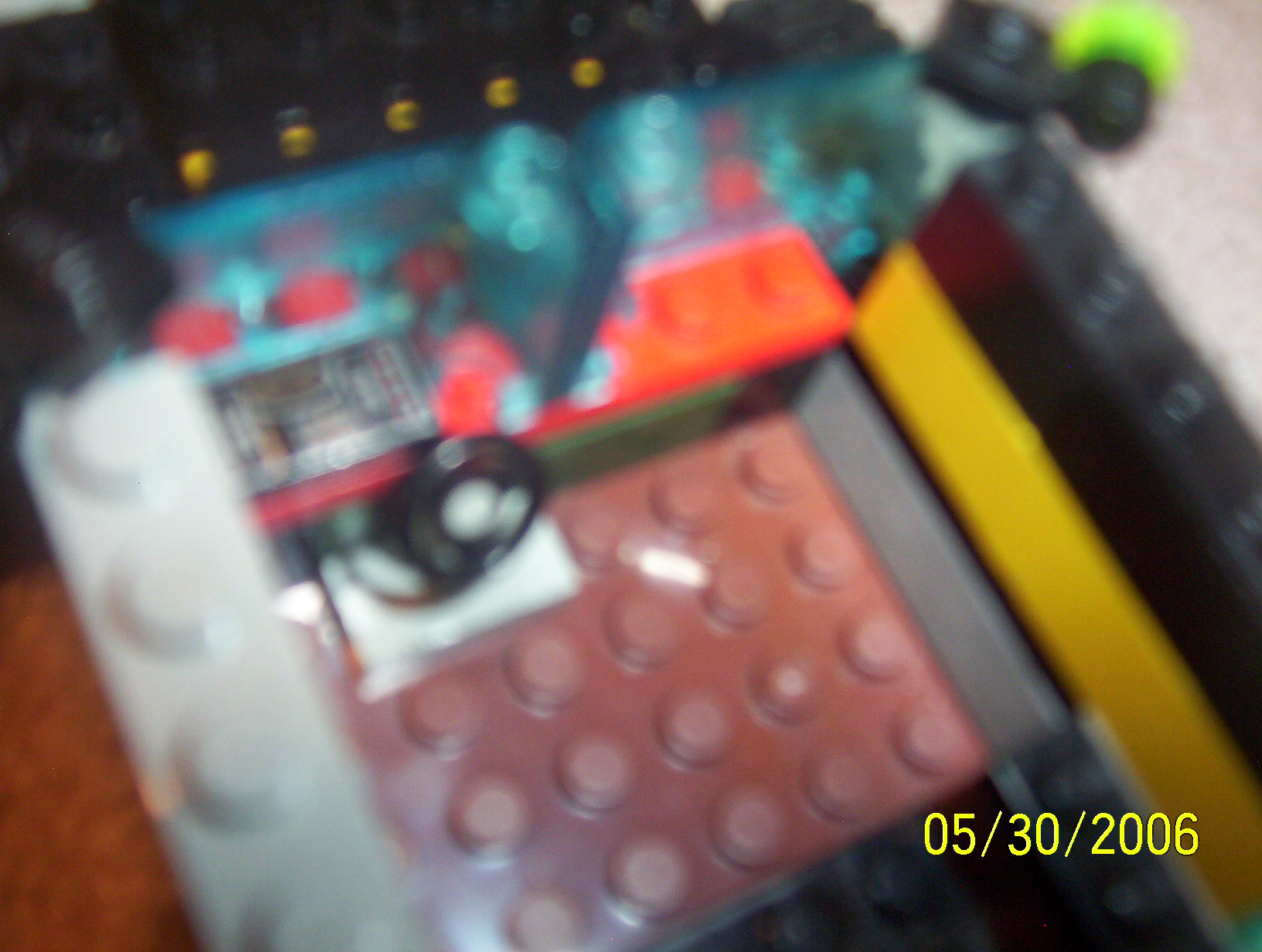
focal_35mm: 36
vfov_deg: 39.8
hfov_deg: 51.2
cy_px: 476
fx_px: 1316
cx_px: 631
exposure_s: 1/30
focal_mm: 5.54
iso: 140
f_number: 2.76
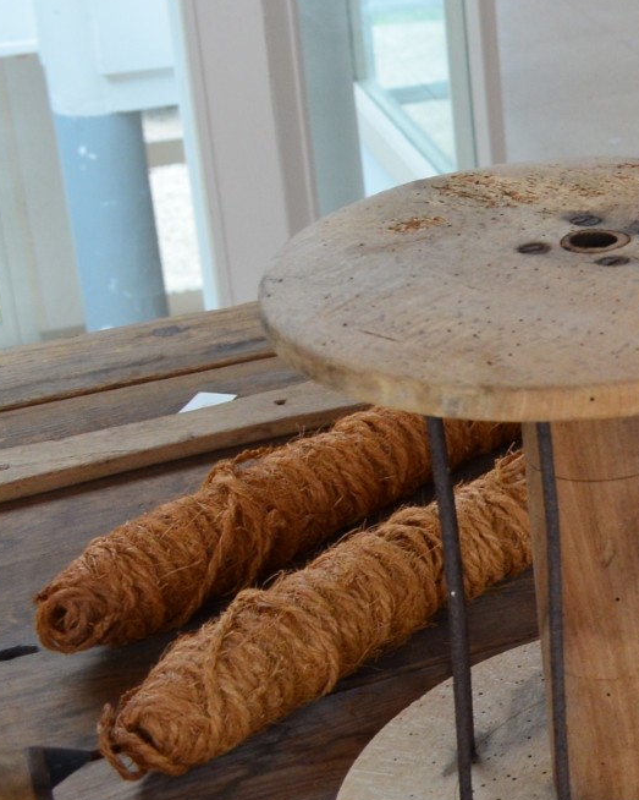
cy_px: 196
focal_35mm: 86
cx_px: 1205
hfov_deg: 15.1
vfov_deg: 22.0
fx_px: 2034
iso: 800
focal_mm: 20
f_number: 5.6
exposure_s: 1/125
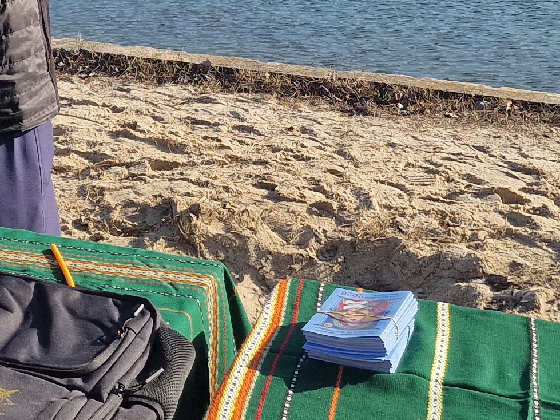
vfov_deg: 14.2
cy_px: -298
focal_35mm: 94
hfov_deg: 20.3
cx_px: 19
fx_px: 1520
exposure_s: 1/742
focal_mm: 6.4
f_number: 1.8
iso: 50
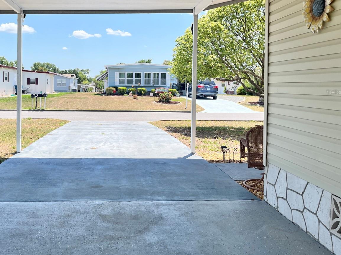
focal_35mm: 36
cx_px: 118
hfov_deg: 50.6
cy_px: 92
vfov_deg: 39.3
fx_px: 355
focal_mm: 5.1
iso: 50
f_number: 1.6
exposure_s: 1/1422
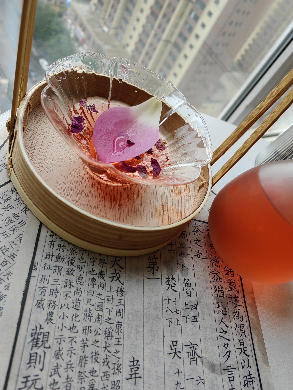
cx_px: 146
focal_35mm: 27
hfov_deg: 51.4
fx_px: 305
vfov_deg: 65.3
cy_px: 195
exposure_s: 1/100
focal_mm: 5.54
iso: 100
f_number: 1.8
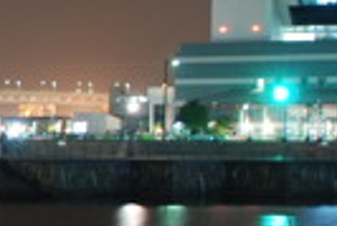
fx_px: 1949
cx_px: -644
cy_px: 225
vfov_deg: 6.6
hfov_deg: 8.4
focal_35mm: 208
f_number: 4.5
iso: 100
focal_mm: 18
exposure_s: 13
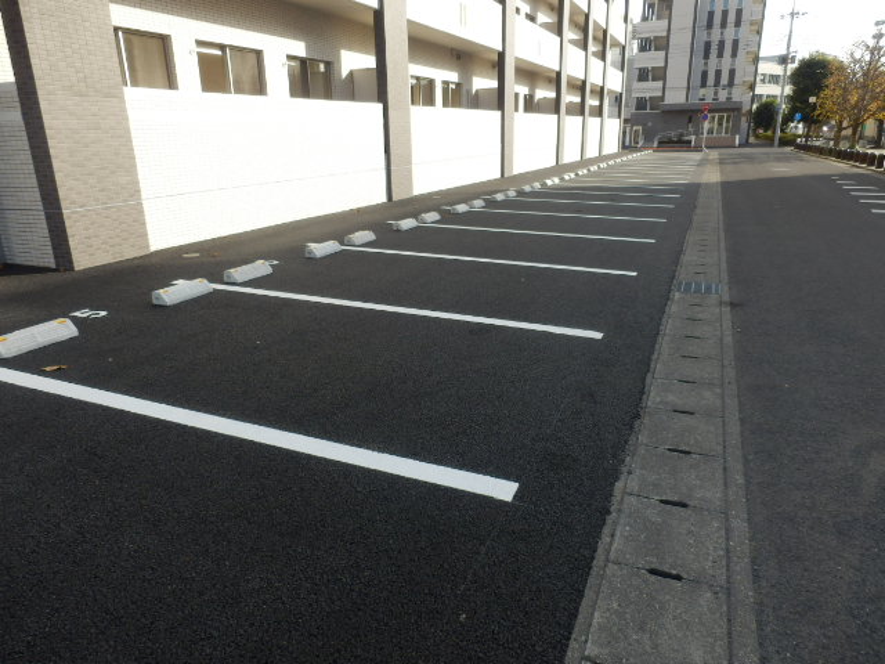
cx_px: 442
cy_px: 332
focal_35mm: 24
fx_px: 614
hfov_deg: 71.6
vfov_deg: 56.8
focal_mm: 4.2
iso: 80
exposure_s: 1/400
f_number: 3
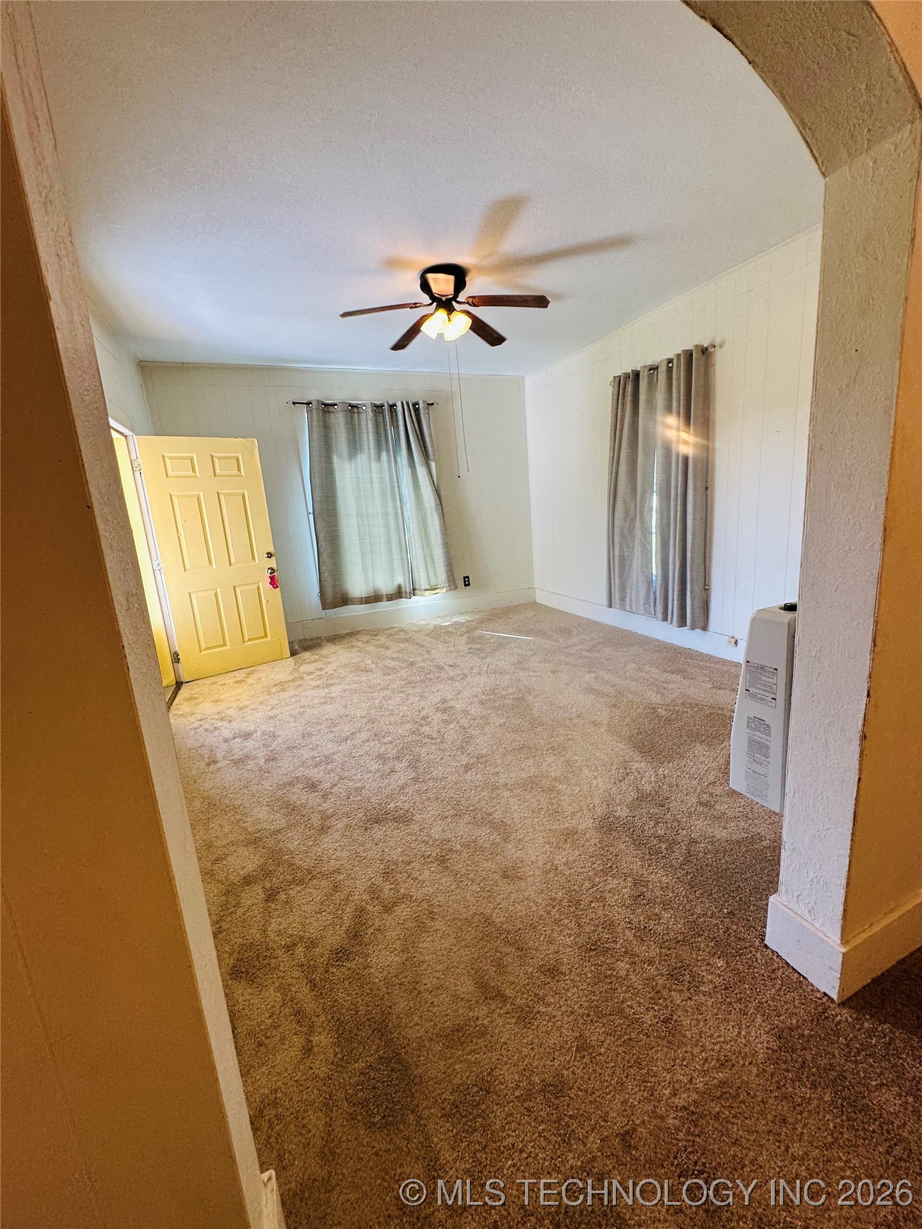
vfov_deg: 102.1
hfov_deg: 85.7
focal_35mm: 14
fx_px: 497
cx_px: 461
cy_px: 614
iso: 125
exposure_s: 1/120
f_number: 2.2
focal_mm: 2.22
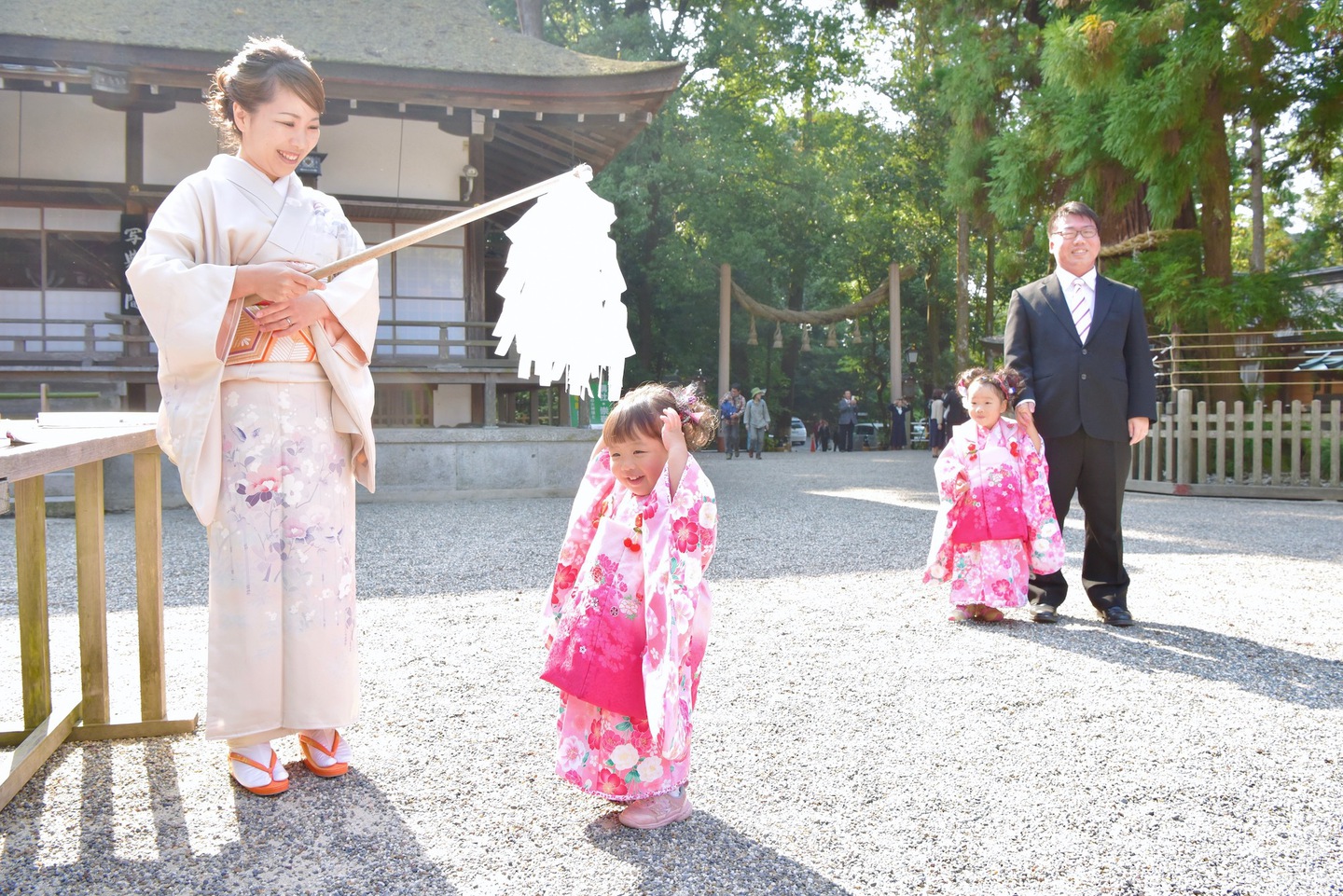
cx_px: 672
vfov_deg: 49.6
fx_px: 970
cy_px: 448
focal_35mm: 26
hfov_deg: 69.4
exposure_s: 1/400
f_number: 9
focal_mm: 26
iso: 2000
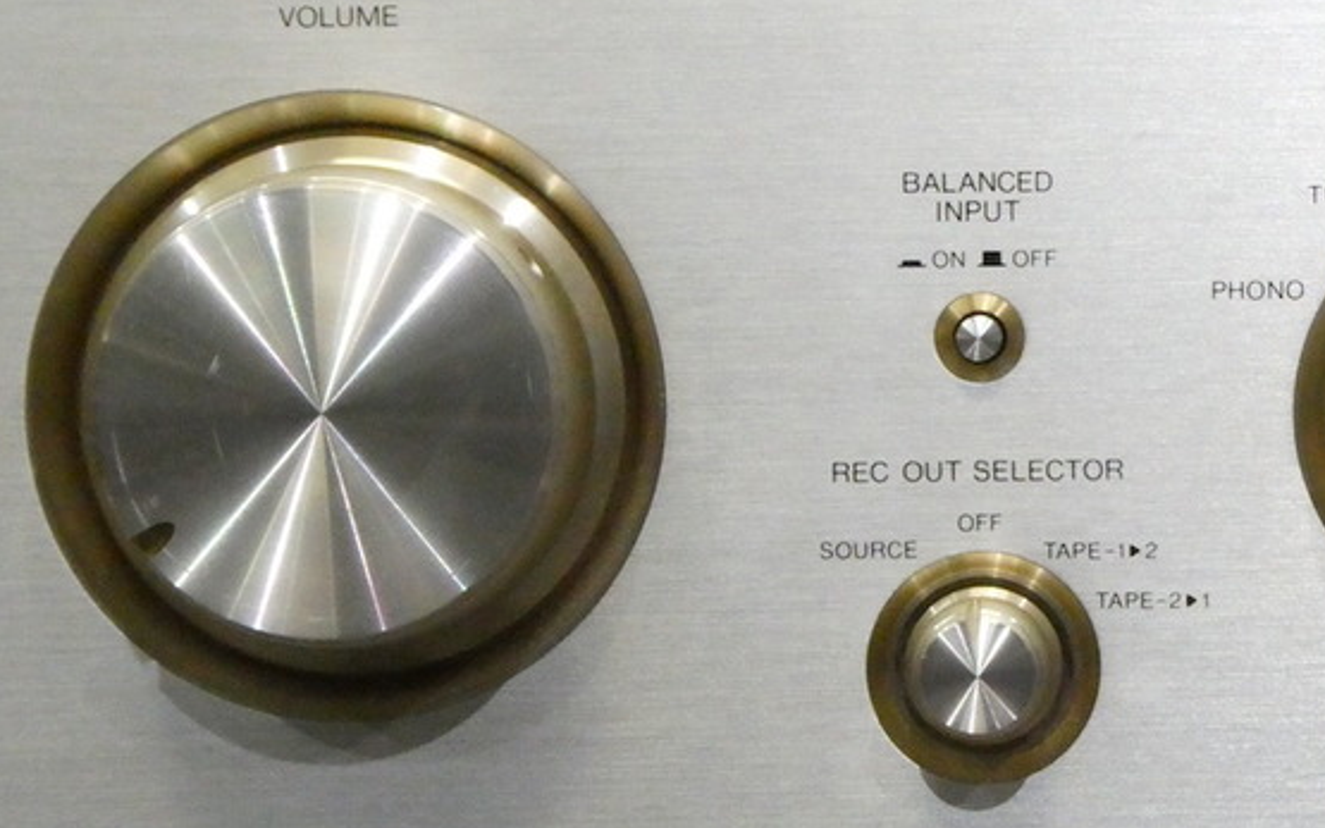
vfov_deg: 6.2
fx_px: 7620
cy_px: 511
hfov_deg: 9.9
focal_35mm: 211
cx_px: 1089
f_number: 5.1
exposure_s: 1/80
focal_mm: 20.6
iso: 1600
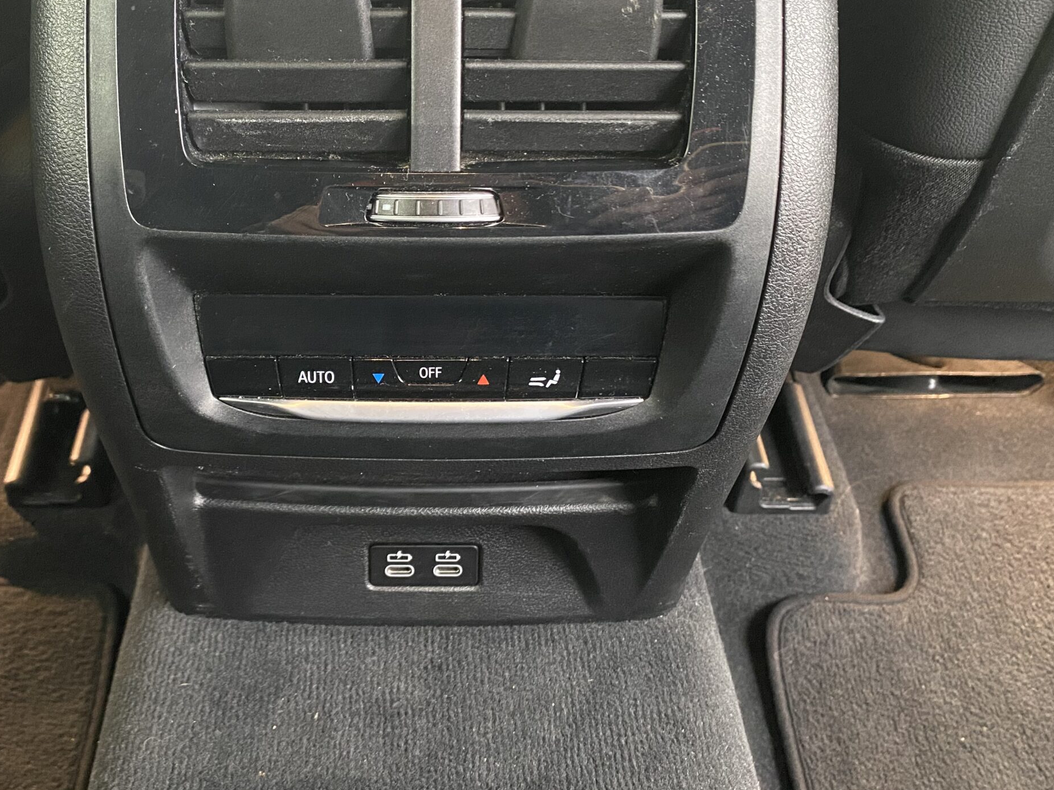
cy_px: 333
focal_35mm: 36
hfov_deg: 51.0
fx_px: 1096
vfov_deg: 39.6
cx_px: 424
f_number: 1.8
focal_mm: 4.25
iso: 800
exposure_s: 1/27
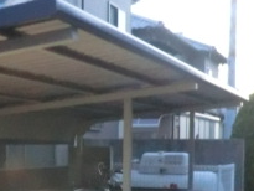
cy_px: 203
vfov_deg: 19.0
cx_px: 35
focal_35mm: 75
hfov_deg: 25.3
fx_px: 551
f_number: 3.2
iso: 800
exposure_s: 1/13
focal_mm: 4.3
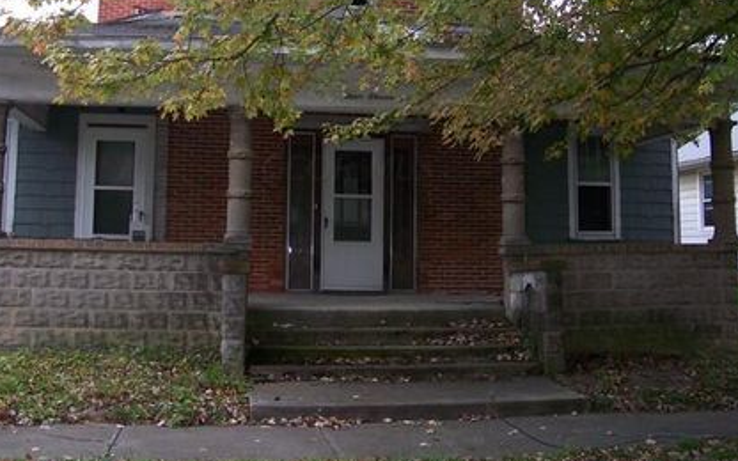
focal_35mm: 42
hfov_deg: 47.2
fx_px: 845
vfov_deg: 30.4
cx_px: 348
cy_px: 168
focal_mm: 5.85
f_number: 2.8
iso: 64
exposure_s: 1/30
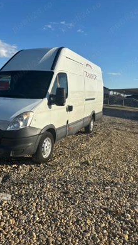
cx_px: 45
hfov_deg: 39.6
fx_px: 189
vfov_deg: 66.1
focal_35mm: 29
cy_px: 122
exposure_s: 1/3937
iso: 50
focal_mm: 5.96
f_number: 1.6
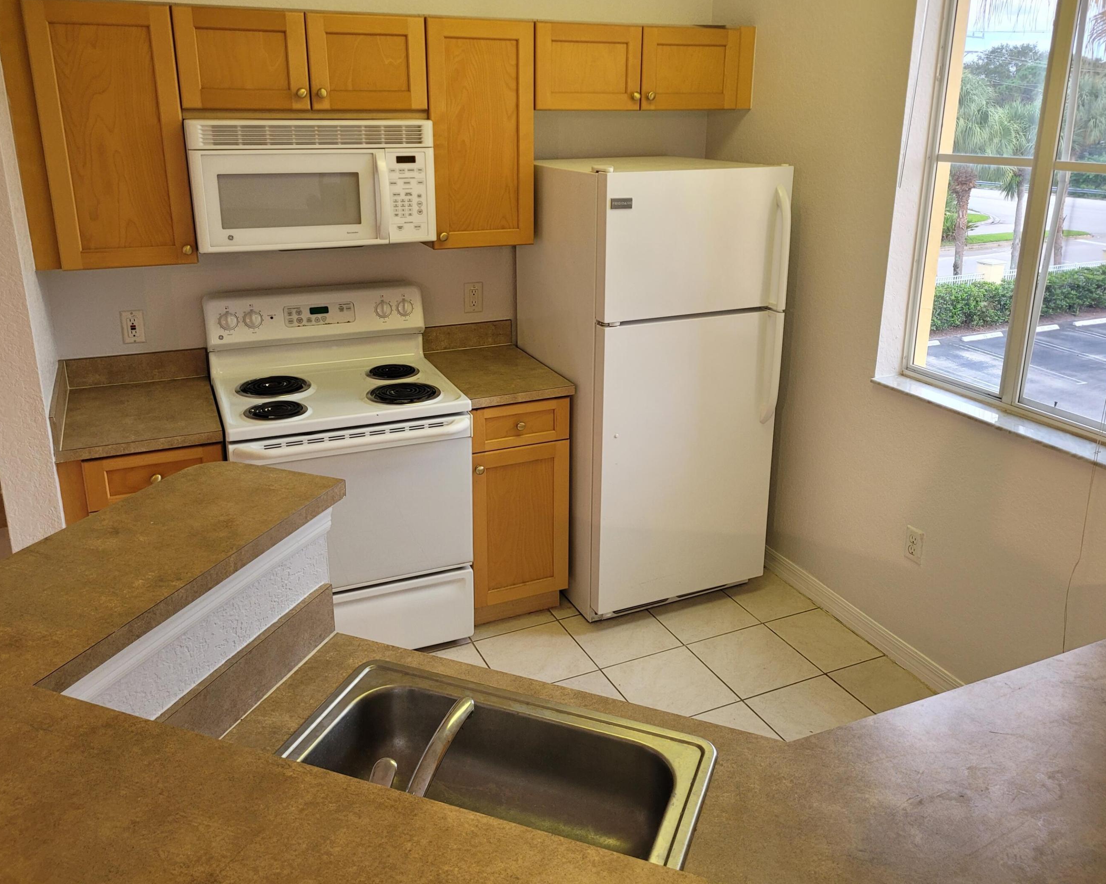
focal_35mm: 28
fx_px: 917
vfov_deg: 51.5
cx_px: 540
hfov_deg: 62.2
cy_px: 428
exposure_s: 1/120
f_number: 1.8
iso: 200
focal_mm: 5.4
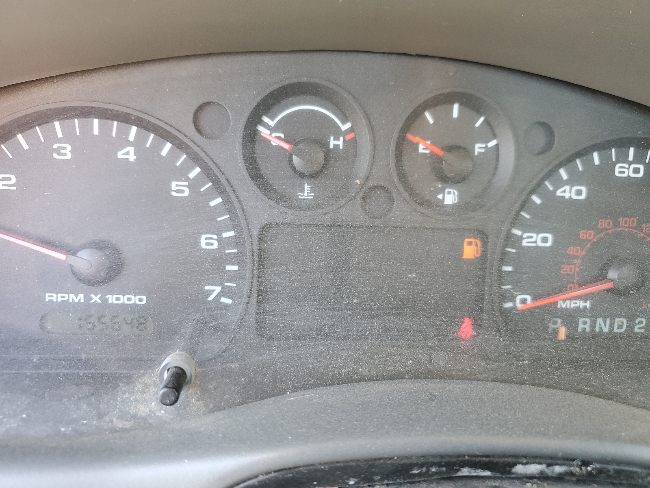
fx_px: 488
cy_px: 244
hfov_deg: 67.3
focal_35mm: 26
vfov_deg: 53.1
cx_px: 325
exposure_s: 1/60.2
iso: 84
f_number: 1.5
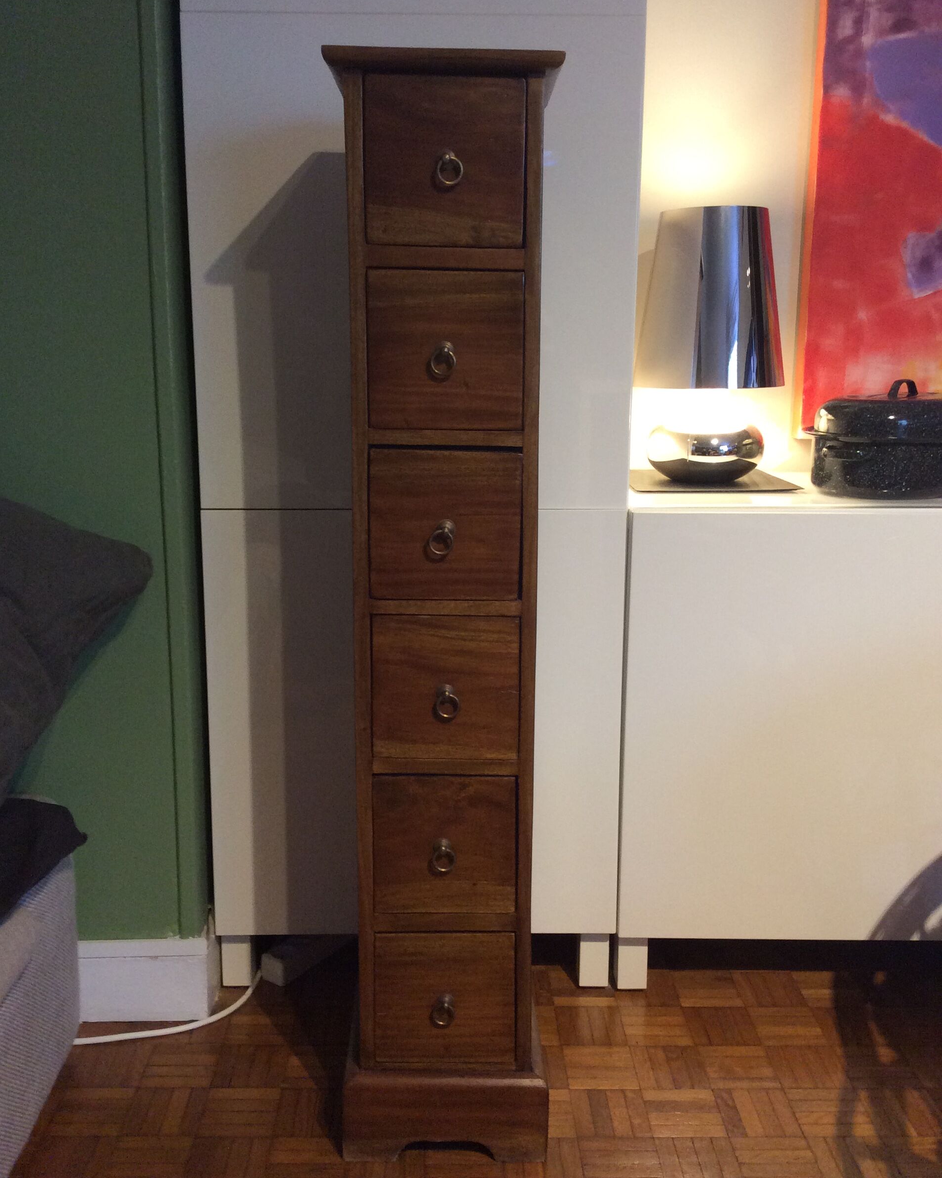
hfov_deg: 43.3
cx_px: 463
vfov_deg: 52.8
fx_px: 1185
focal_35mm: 34
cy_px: 552
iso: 125
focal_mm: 3.3
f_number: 2.4
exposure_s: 1/25
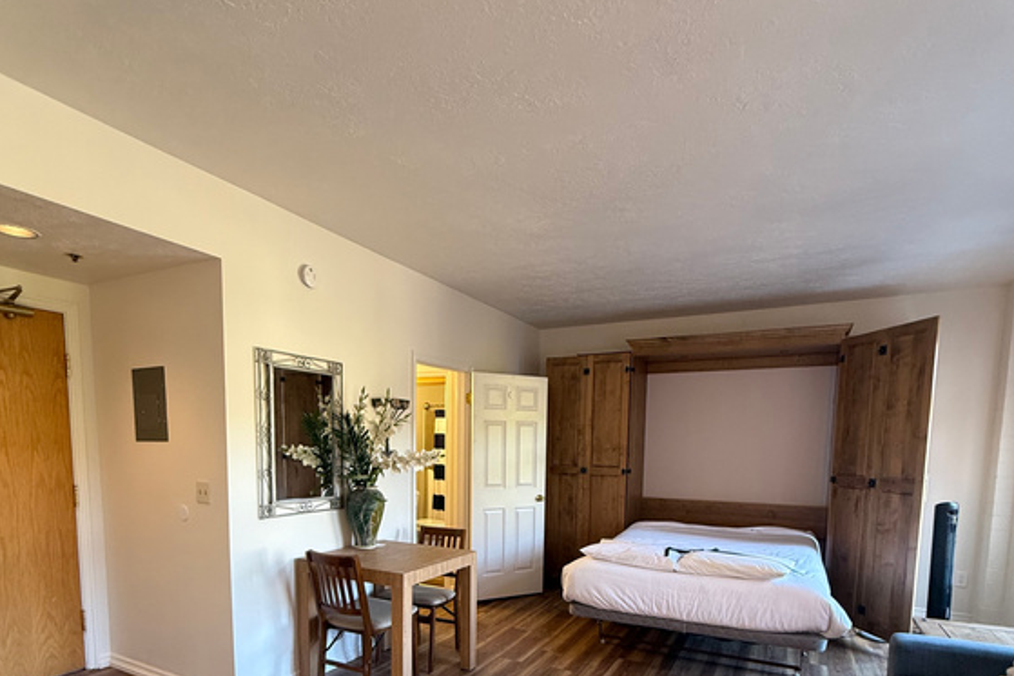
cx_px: 504
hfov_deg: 84.0
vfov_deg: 59.0
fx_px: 563
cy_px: 500
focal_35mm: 20
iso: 200
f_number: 2.2
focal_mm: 2.22
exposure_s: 1/60
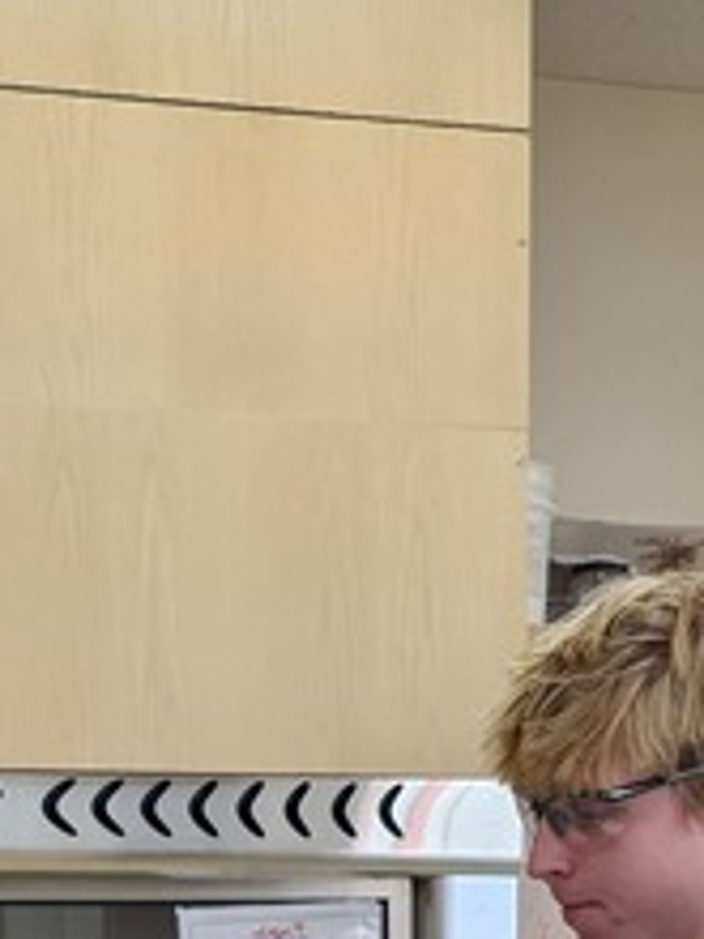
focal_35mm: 107
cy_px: 1660
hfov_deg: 13.8
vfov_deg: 15.8
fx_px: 2901
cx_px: 158
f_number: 1.7
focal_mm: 6.3
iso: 160
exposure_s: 1/120
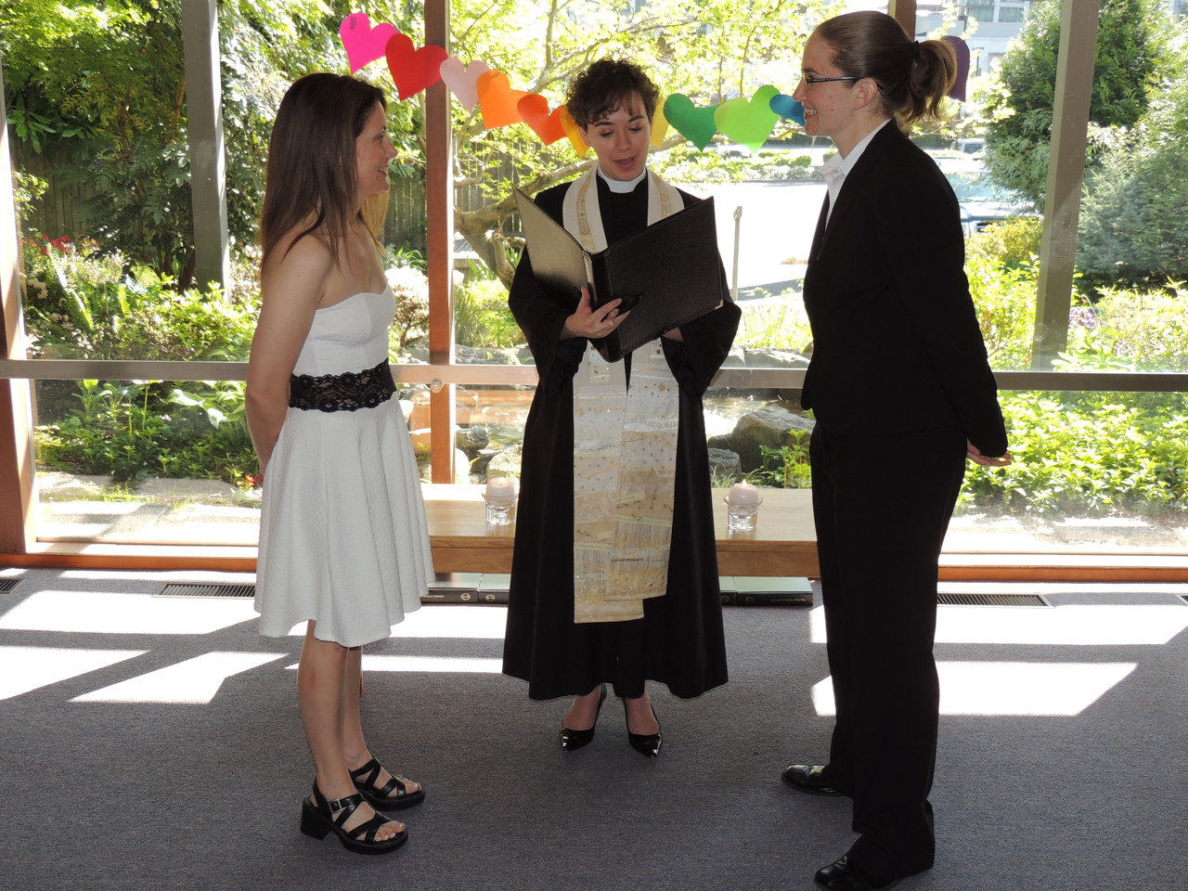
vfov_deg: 36.0
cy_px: 446
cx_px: 594
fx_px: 1373
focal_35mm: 40
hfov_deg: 46.8
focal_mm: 7.1
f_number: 3.3
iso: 100
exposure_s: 1/100
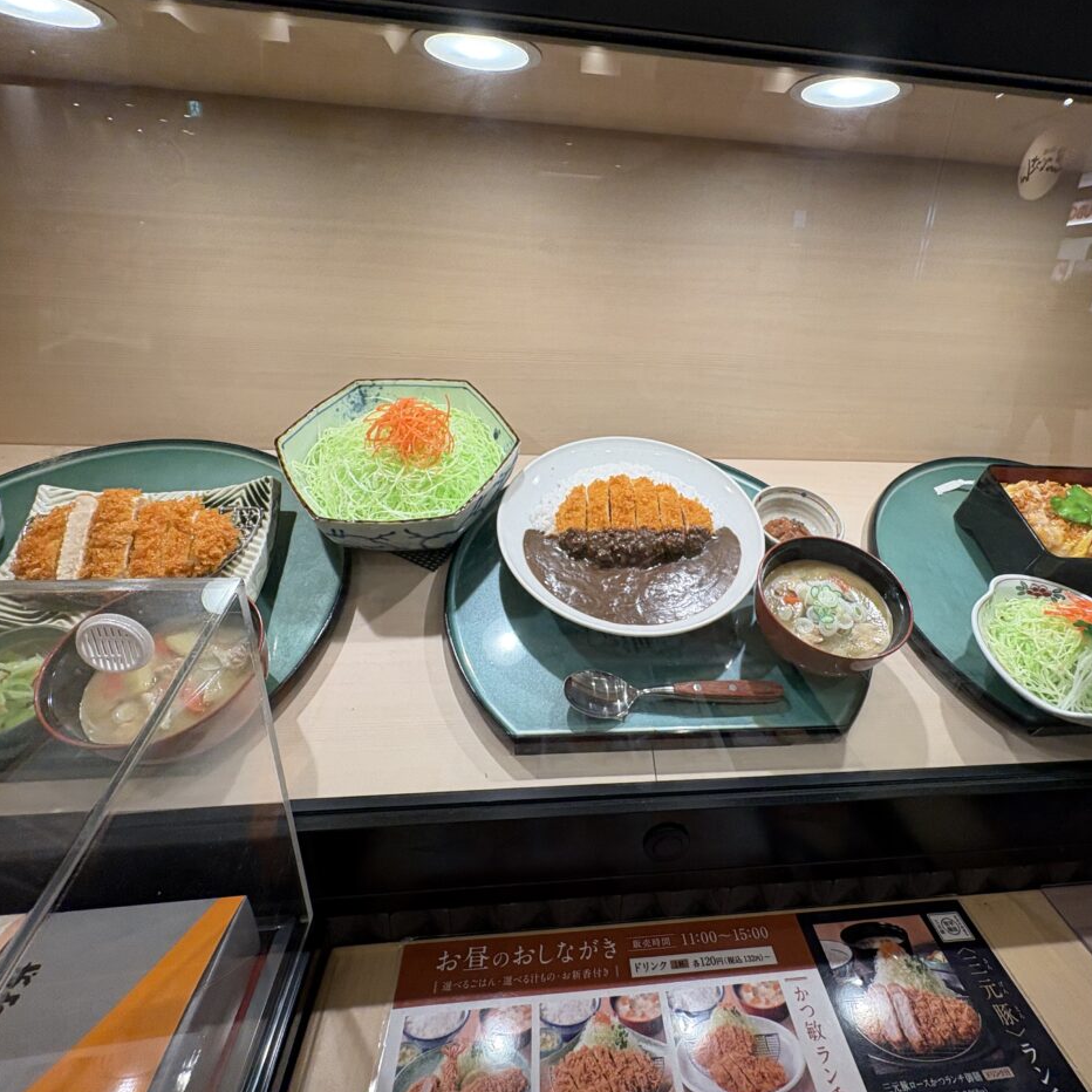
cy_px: 539
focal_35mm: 17
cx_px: 615
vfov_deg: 84.0
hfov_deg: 83.6
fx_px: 607
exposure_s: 1/100
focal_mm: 2.22
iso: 64
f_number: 2.2
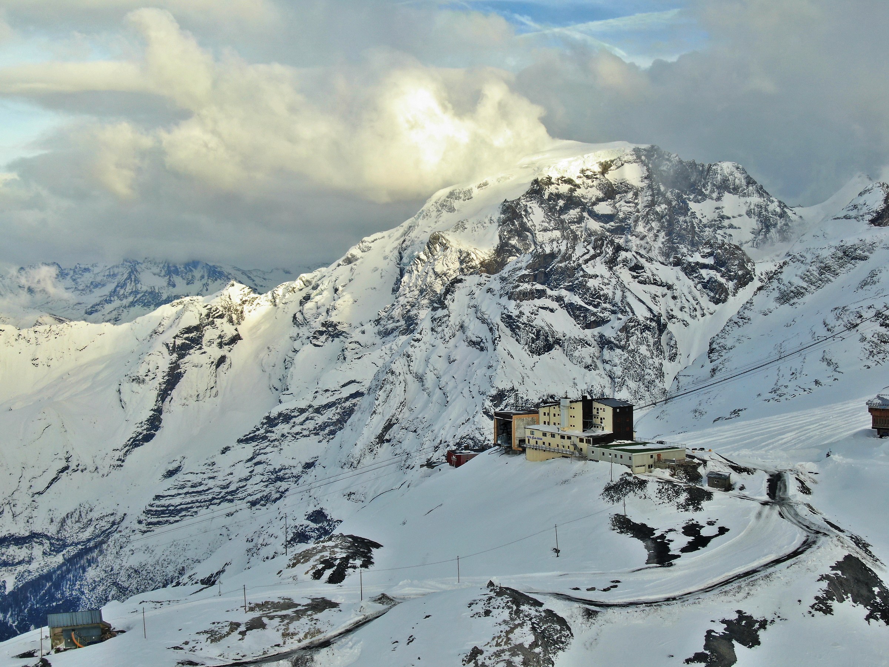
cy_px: 334
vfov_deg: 30.3
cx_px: 444
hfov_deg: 39.7
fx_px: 1233
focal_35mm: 48
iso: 110
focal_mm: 8.6
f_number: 3.8
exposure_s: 1/100
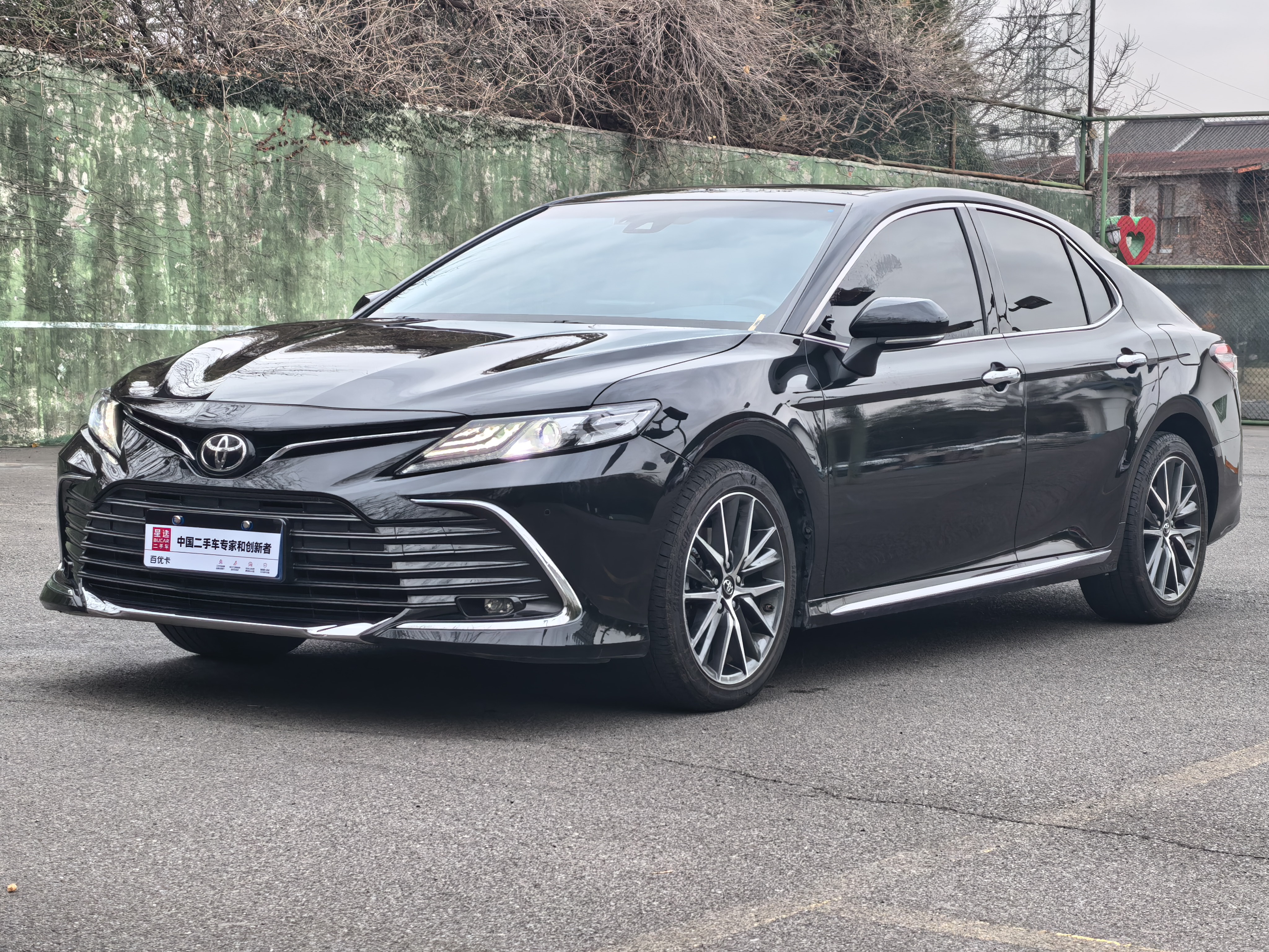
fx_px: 2639
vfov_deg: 20.4
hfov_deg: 27.0
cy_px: 476
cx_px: 634
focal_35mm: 72
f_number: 1.4
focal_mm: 6.98
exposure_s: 1/287
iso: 100
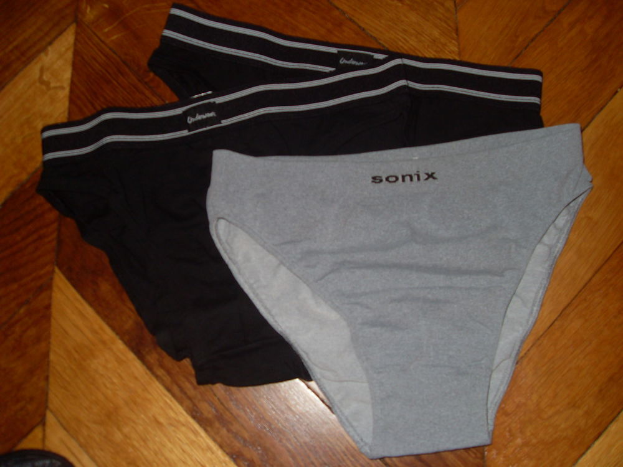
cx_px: 312
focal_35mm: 35
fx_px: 630
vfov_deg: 40.7
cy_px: 234
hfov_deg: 52.6
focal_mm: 6.3
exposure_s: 1/45
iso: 100
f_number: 2.8
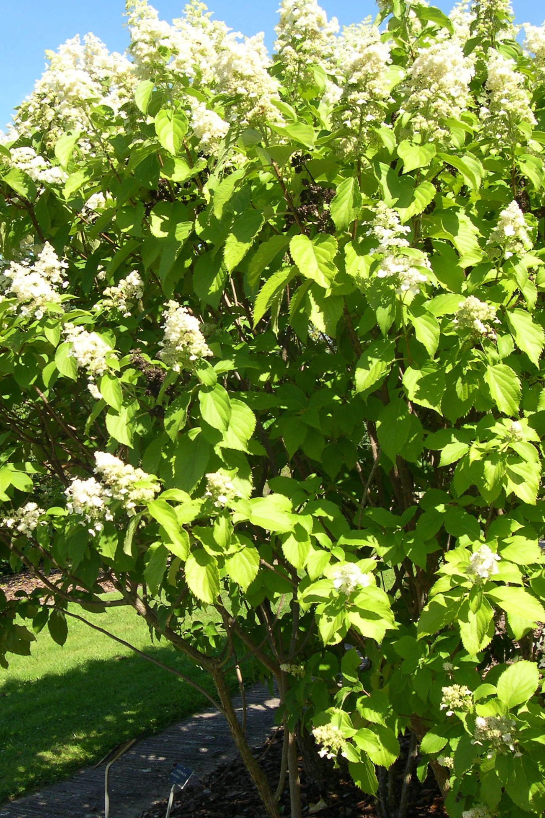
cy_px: 436
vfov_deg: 42.7
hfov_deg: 29.1
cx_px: 207
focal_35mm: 46
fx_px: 1045
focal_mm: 8
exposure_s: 1/87
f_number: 7.6
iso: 100
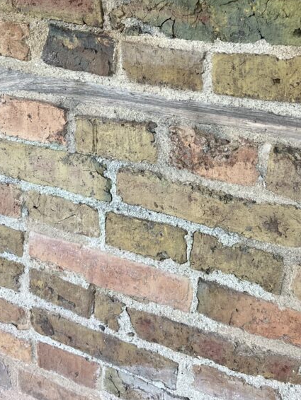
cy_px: 85
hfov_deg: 30.9
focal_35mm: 47
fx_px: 545
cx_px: 165
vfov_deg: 39.0
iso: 125
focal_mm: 5.7
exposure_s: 1/108
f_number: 1.5
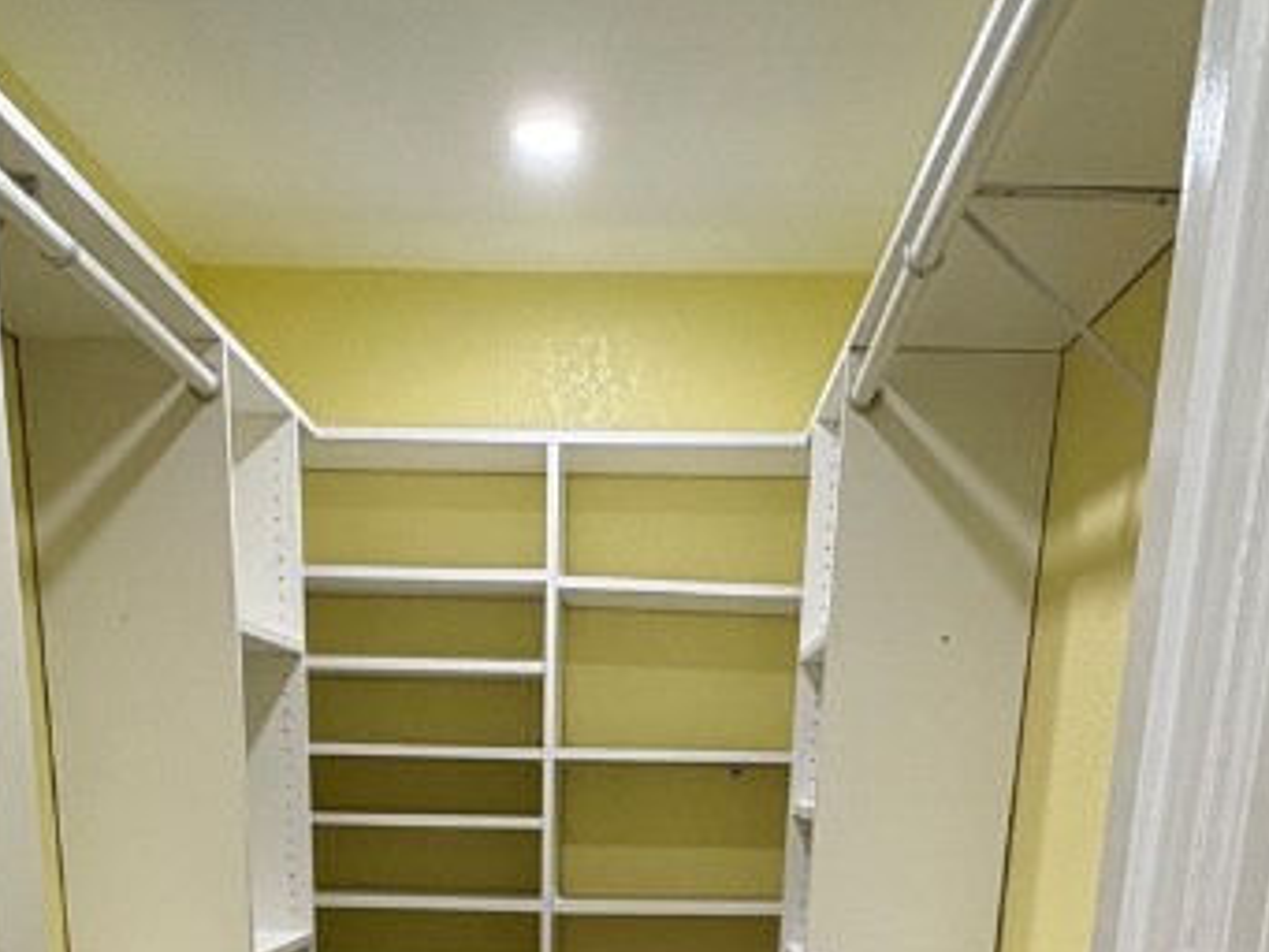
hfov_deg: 44.7
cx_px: 577
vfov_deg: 28.0
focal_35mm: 42
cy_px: 1261
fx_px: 1540
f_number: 2.2
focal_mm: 2.22
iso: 125
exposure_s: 1/60
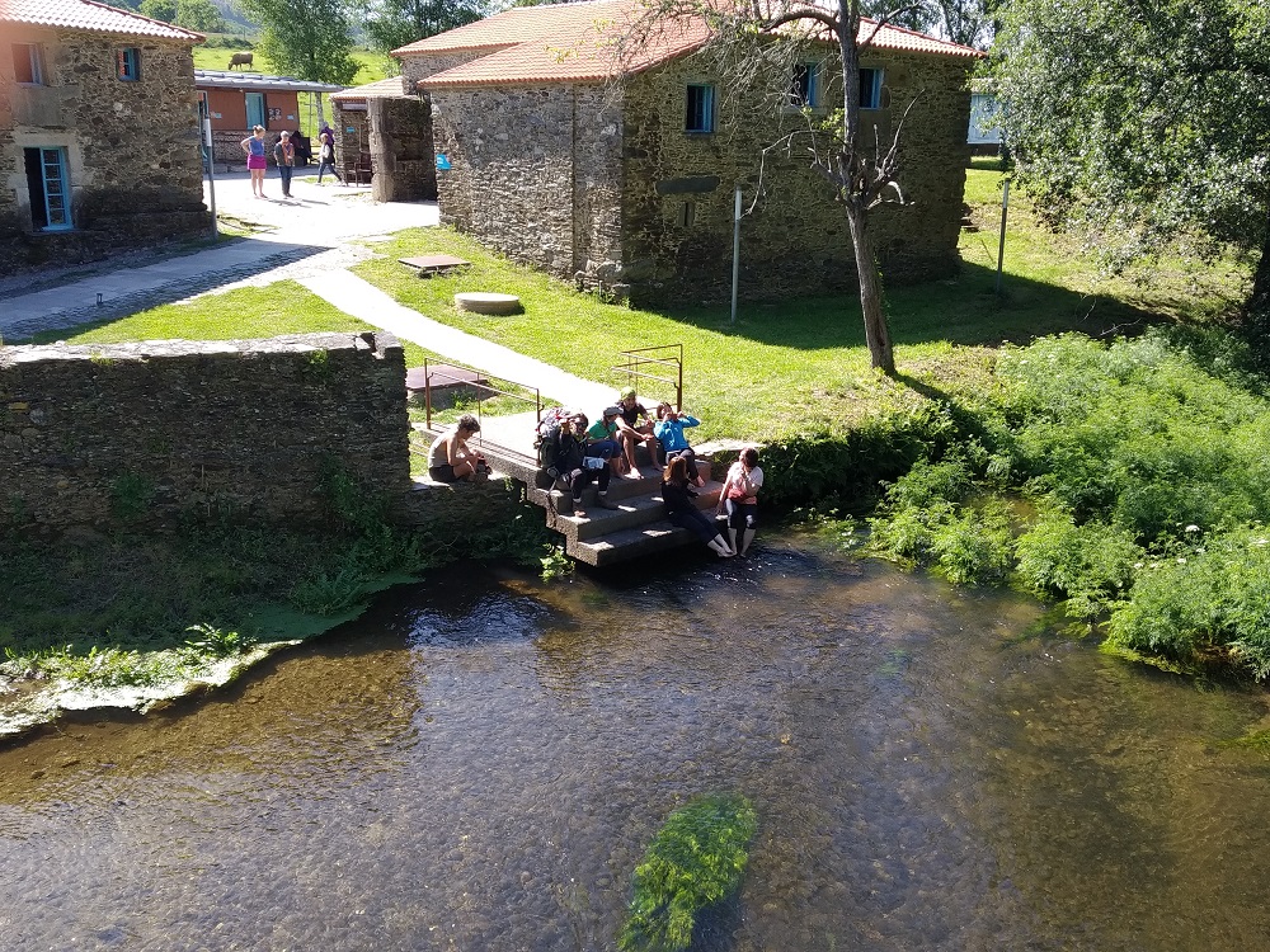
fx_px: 954
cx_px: 635
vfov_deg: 53.1
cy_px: 476
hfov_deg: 67.3
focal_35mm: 26
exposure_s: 1/355
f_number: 2.2
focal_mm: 3.82
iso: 100
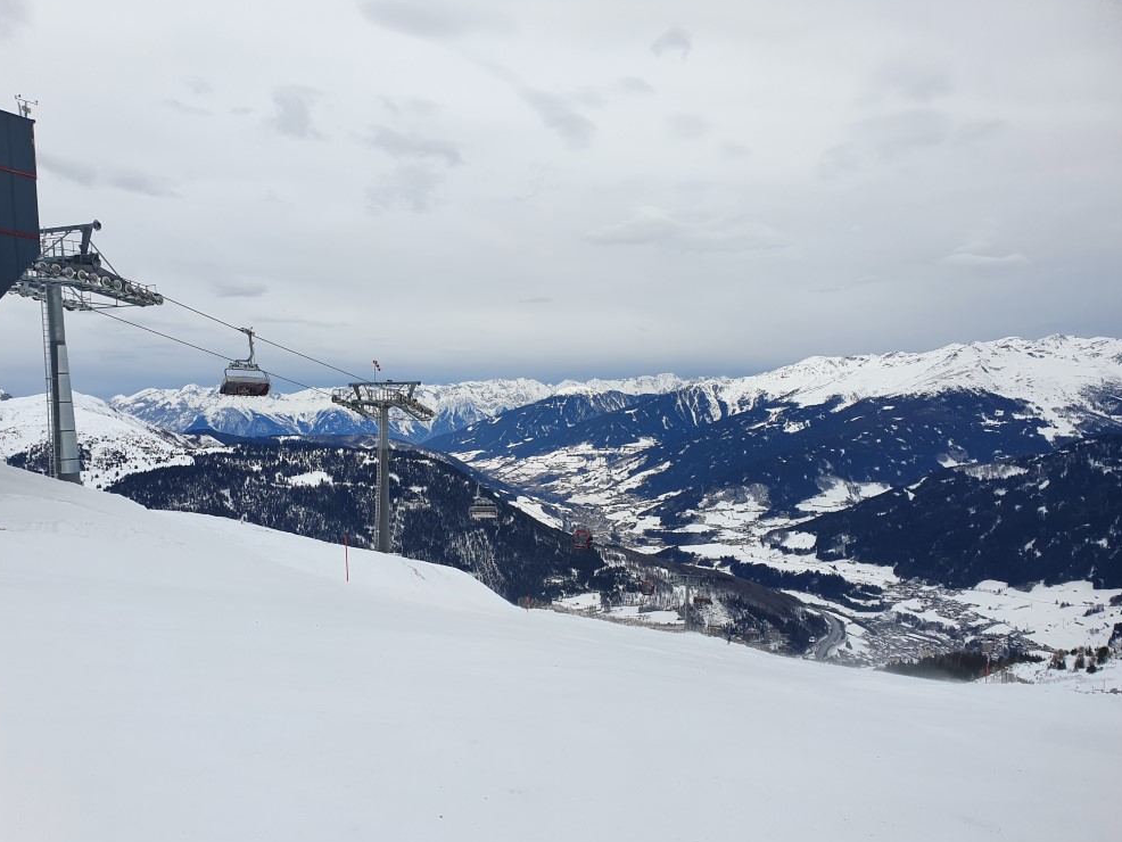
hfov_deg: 65.3
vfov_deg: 51.4
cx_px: 553
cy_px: 421
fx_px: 875
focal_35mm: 27
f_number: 2.4
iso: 50
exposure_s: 1/800
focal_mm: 4.32
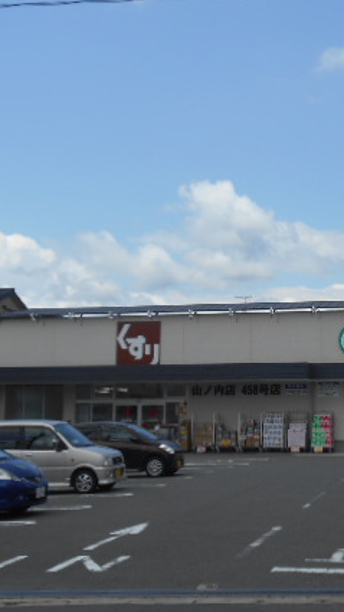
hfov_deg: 18.5
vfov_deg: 32.8
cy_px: 292
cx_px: 302
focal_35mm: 64
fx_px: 1038
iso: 80
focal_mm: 6.7
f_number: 3.9
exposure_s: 1/1250
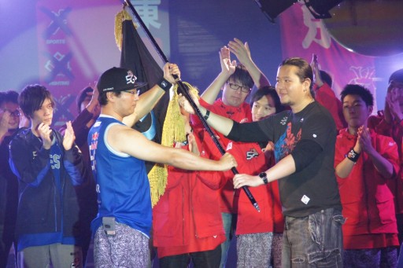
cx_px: 202
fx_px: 2518
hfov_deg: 9.2
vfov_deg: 6.1
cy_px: 134
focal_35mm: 225
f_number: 7.1
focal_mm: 150
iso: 3200
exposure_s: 1/250
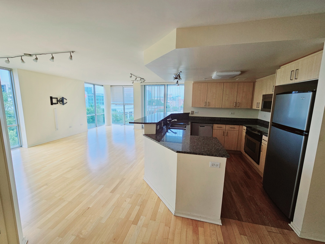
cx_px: 162
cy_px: 122
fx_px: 122
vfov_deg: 89.9
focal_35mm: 13
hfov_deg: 106.2
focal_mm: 2.2
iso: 50
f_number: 2.2
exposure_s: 1/122
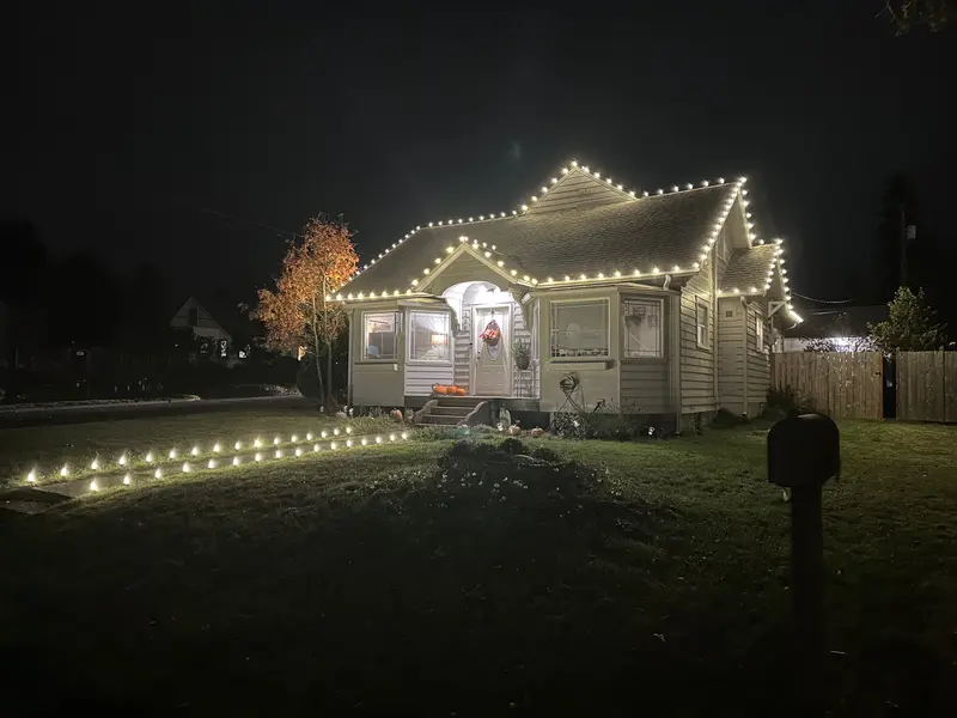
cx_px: 478
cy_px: 359
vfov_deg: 56.8
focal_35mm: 24
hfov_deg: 71.6
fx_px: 664
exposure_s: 1/12
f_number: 1.78
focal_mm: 6.86
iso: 800
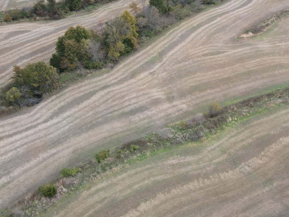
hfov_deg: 47.9
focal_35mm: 38
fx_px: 317
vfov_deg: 36.9
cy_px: 57
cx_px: 200
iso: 100
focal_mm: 4.5
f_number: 2.8
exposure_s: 1/80
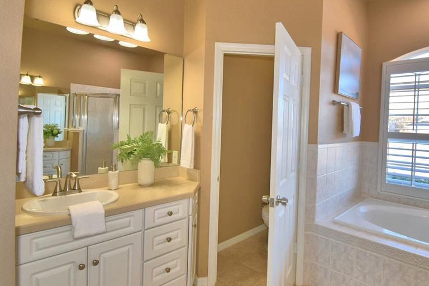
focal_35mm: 20
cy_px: 132
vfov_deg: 61.8
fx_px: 238
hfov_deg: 82.8
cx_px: 260
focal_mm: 10
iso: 160
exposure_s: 1/60
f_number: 4.5
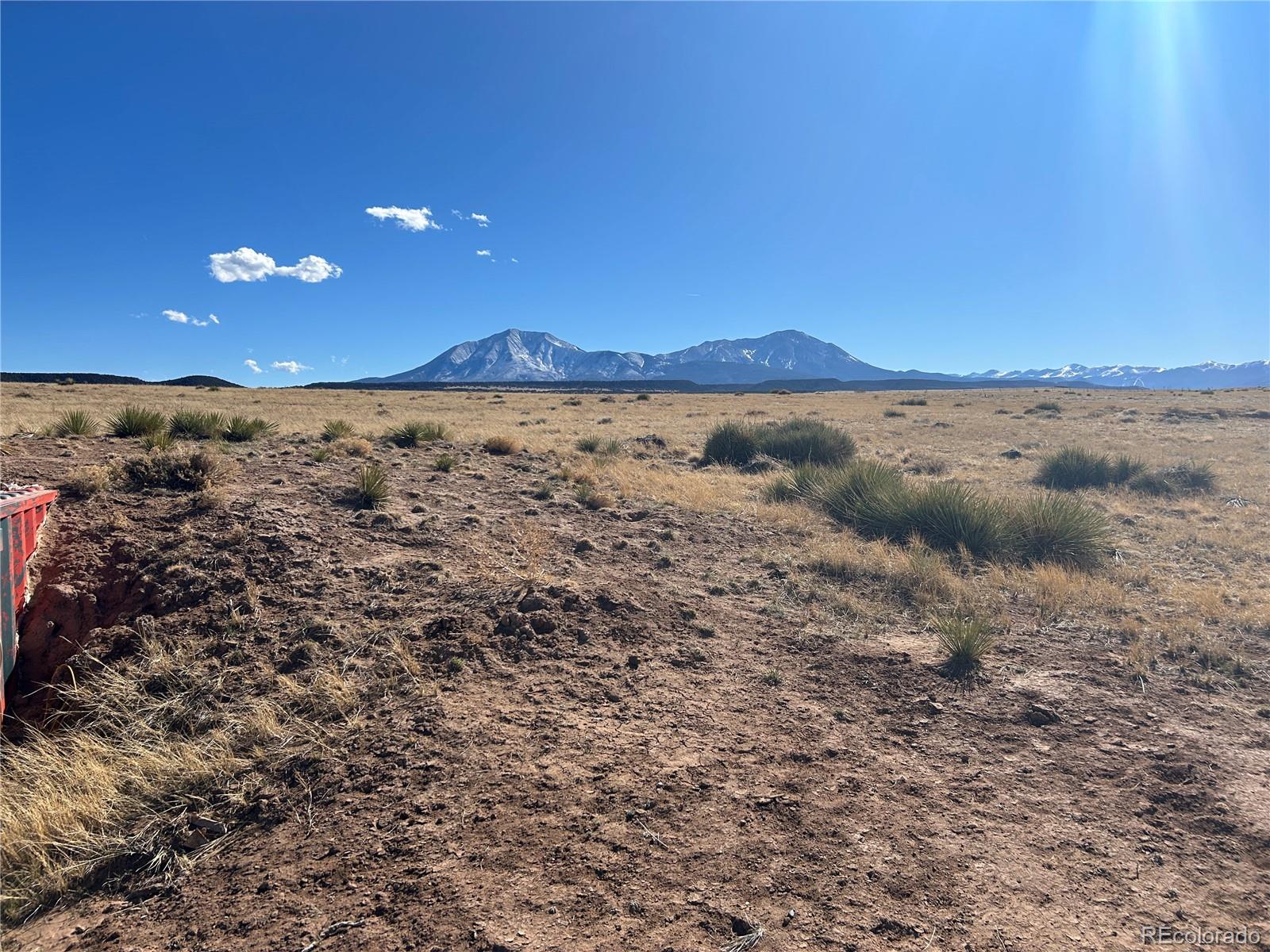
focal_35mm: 26
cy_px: 476
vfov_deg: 53.1
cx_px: 635
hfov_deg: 67.3
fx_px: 954
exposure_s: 1/6993
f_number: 1.5
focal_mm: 5.7
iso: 50
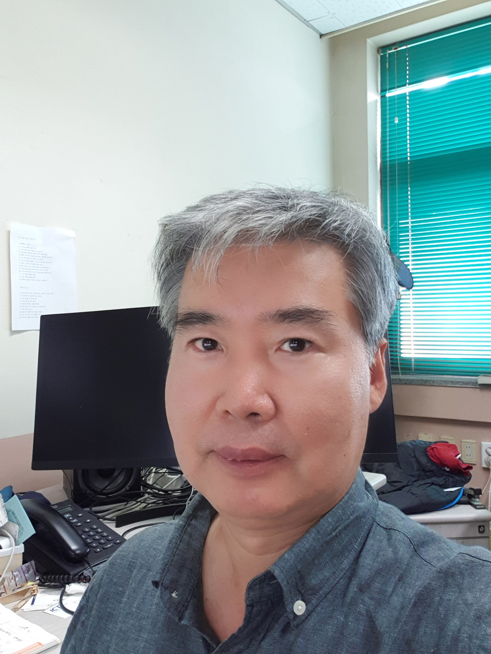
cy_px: 327
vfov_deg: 58.4
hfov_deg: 45.4
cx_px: 246
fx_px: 586
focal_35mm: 31
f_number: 1.7
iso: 160
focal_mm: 2.92
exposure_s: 1/40
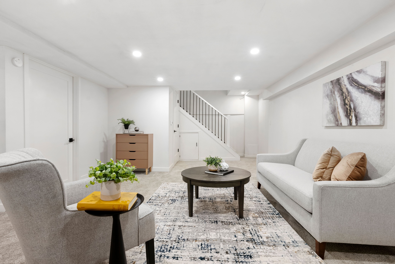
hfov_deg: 93.2
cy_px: 132
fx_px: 187
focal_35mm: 17
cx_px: 198
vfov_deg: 70.5
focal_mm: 17
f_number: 9
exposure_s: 1/4
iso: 640
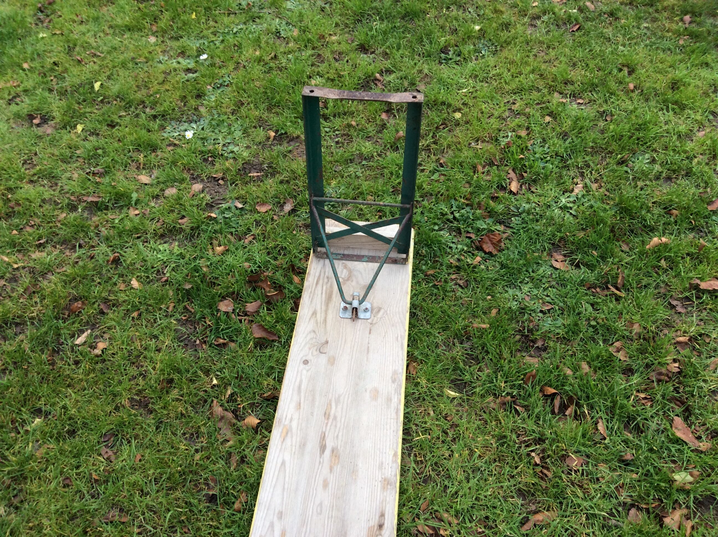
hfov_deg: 56.9
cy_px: 268
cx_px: 359
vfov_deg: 44.1
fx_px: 663
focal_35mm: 32
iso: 32
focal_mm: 3.3
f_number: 2.4
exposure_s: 1/108
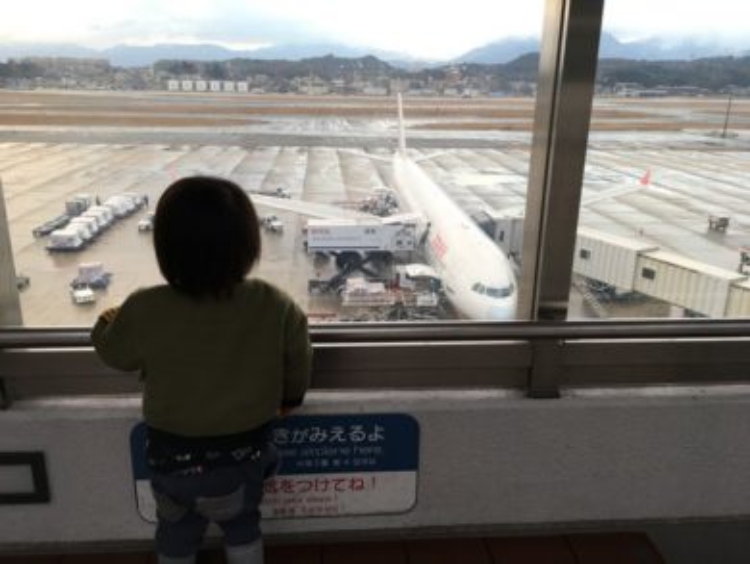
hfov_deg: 61.6
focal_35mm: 29
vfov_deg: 48.3
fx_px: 629
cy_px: 282
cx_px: 375
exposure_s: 1/120
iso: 32
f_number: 2.2
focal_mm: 4.15
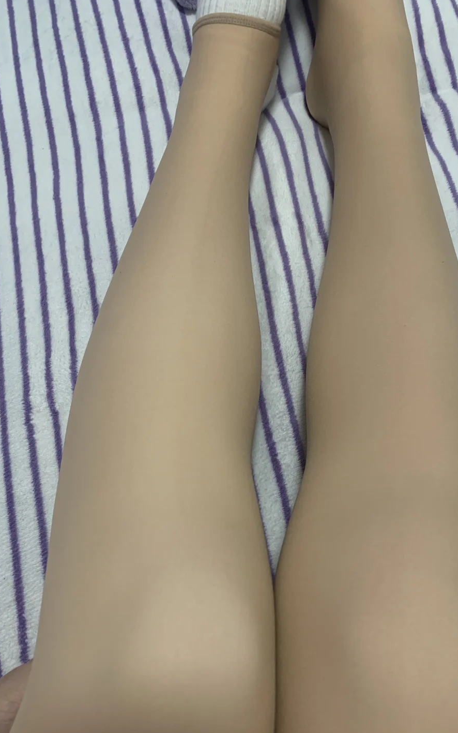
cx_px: 265
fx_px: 559
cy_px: 368
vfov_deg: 66.5
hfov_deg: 44.4
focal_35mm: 28
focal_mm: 4.25
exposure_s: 1/60
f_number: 1.8
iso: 100
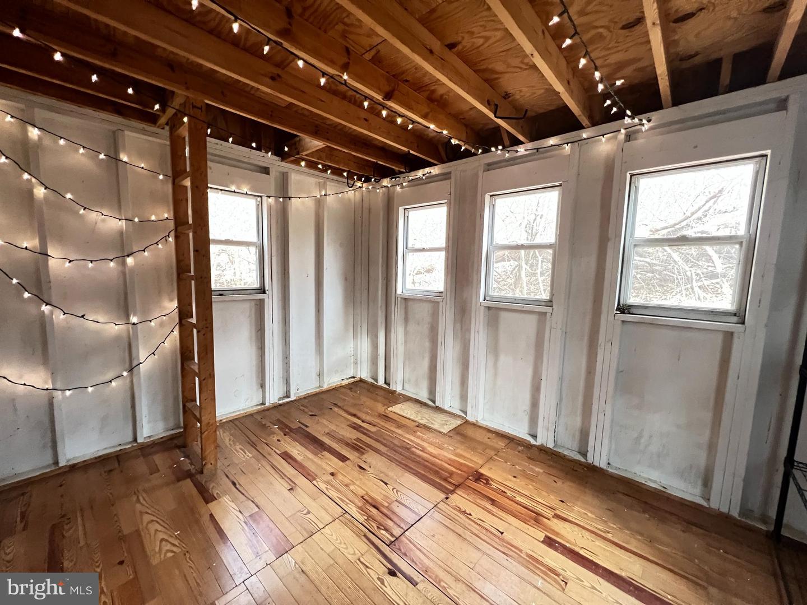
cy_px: 302
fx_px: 303
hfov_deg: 106.2
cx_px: 404
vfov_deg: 89.9
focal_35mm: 13
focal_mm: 1.57
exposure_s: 1/60
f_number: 1.8
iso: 640
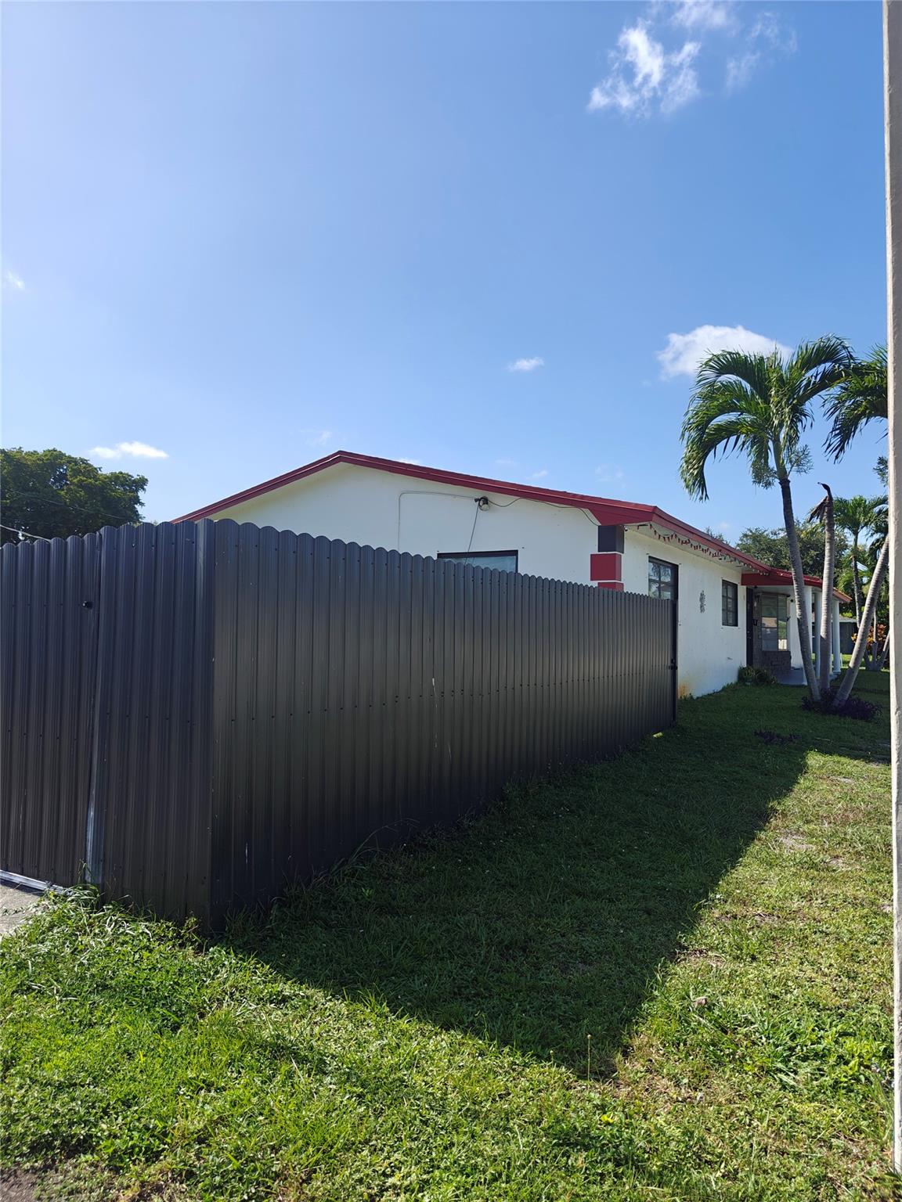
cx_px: 451
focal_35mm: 23
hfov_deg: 58.9
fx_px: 799
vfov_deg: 73.9
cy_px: 601
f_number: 1.6
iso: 50
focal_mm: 6.06
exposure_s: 1/830
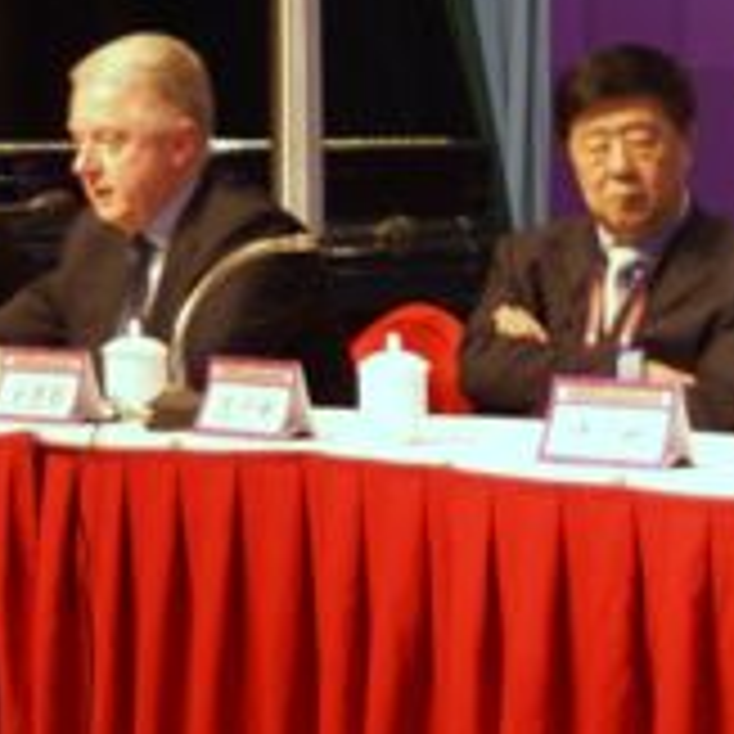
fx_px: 5997
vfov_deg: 7.0
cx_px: 302
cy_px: 135
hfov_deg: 7.0
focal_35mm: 250
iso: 400
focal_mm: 50
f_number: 4.5
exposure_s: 1/5
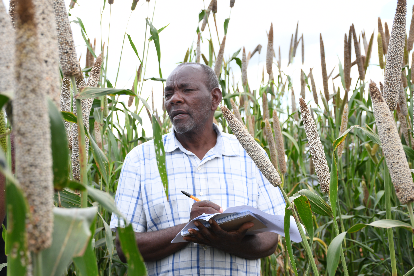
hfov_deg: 31.9
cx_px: 207
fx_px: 724
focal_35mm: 63
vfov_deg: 21.6
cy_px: 138
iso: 100
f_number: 6.3
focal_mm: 42
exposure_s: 1/100
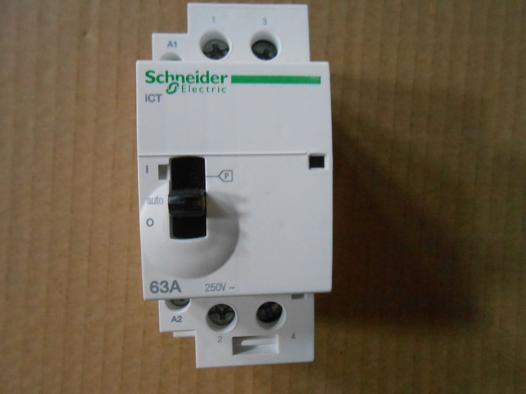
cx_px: 263
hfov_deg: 67.3
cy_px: 197
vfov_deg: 53.1
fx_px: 395
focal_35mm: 26
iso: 800
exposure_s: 1/20
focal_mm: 4.6
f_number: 3.5
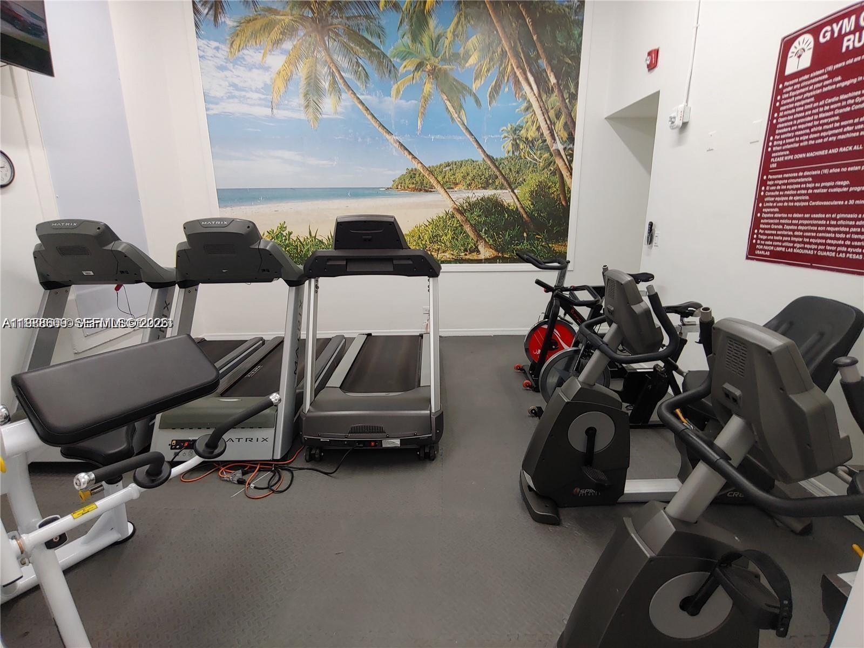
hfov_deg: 94.5
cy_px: 324
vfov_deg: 78.1
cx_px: 432
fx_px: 399
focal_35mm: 16
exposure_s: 1/30
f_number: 1.9
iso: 100
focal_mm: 2.18
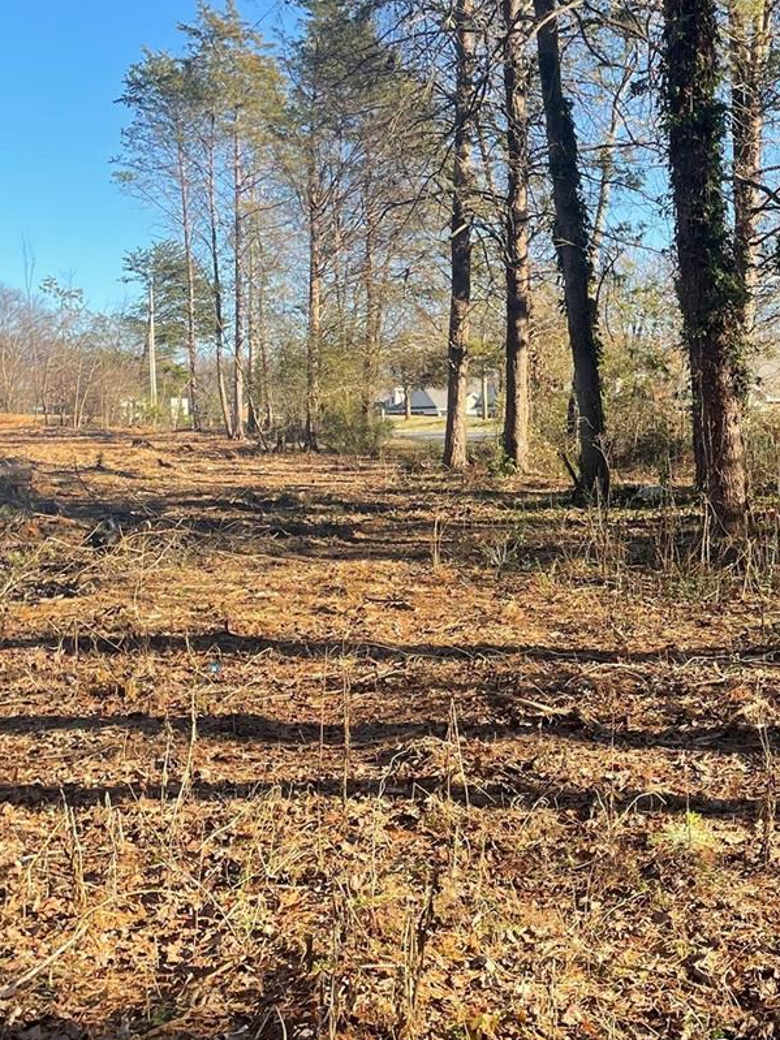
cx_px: 682
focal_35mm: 50
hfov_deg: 28.1
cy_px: 496
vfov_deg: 38.2
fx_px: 1503
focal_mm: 4.2
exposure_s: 1/550
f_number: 1.6
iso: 32
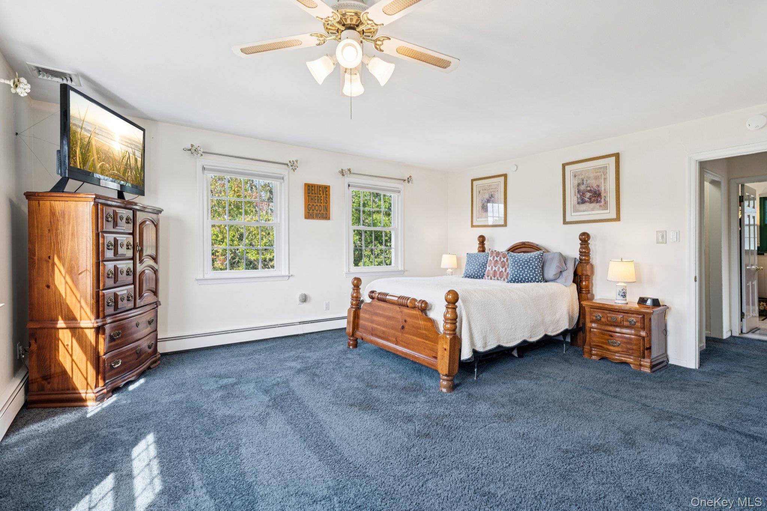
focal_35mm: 17
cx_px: 384
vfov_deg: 70.4
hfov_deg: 93.3
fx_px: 362
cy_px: 256
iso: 200
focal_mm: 17
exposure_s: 1/10
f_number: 9
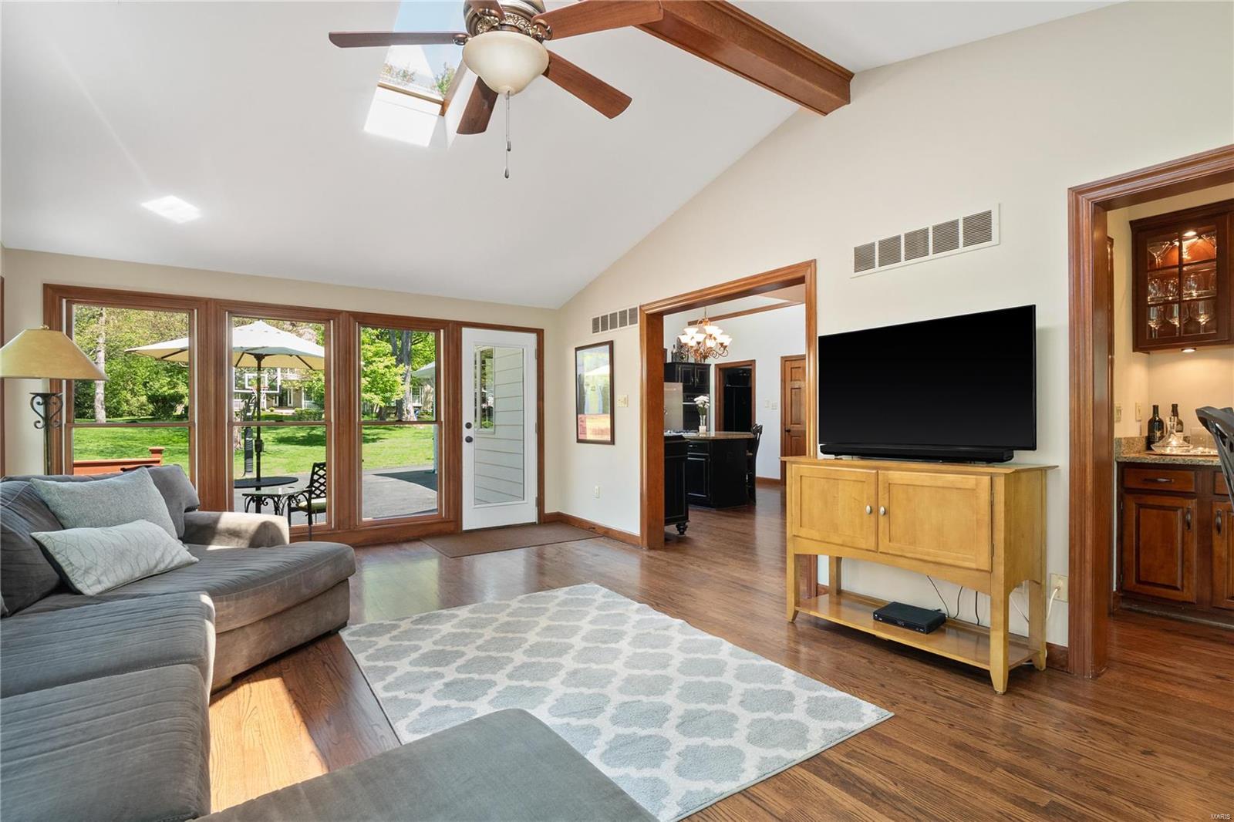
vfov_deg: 73.7
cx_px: 617
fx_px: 548
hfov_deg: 96.7
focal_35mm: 16
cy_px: 411
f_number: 6.3
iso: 400
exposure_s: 1/6
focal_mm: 8
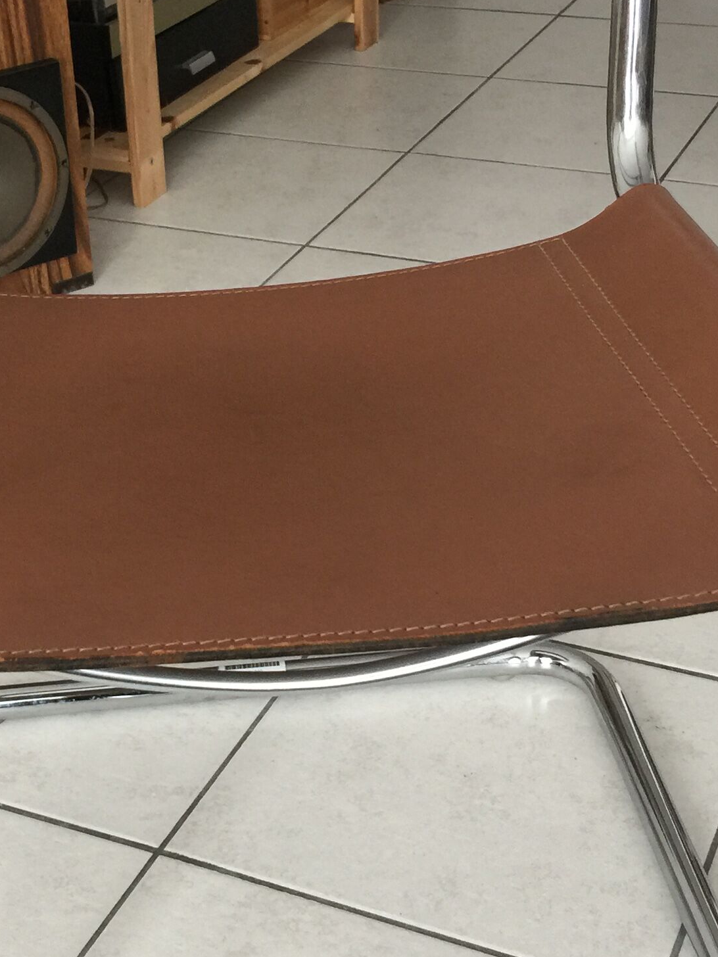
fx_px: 1798
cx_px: 233
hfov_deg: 22.5
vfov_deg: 29.8
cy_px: 456
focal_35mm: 65
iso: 80
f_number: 2.2
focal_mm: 4.15
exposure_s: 1/33
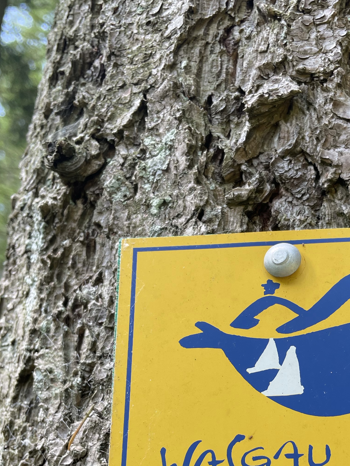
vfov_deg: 35.6
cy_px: 372
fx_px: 701
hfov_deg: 27.3
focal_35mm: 52
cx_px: 296
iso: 32
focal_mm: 4.2
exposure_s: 1/251
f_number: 1.6
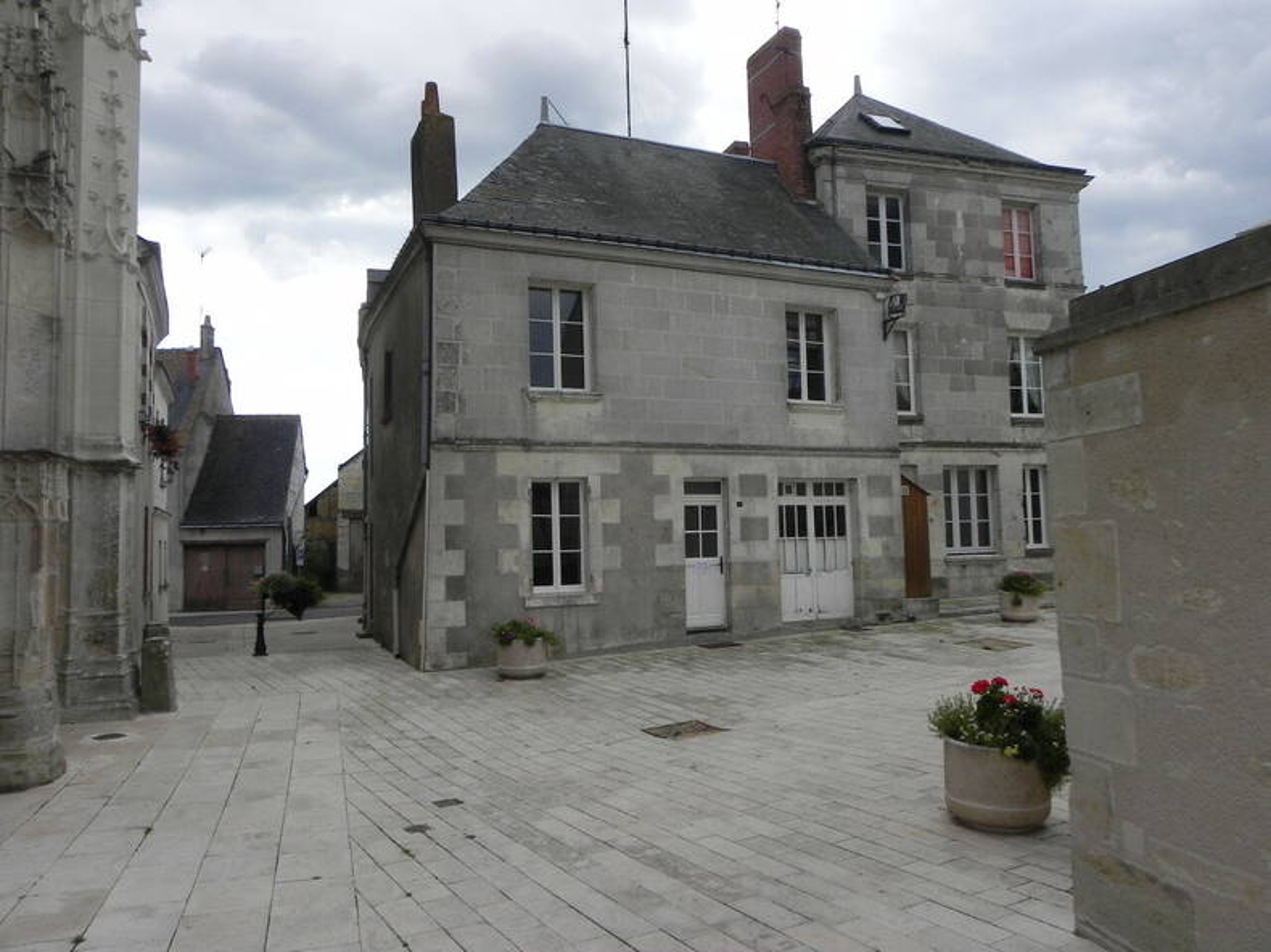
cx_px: 636
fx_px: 954
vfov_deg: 53.0
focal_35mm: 26
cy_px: 476
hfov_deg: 67.3
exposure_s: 1/308
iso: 160
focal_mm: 4.6
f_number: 7.1
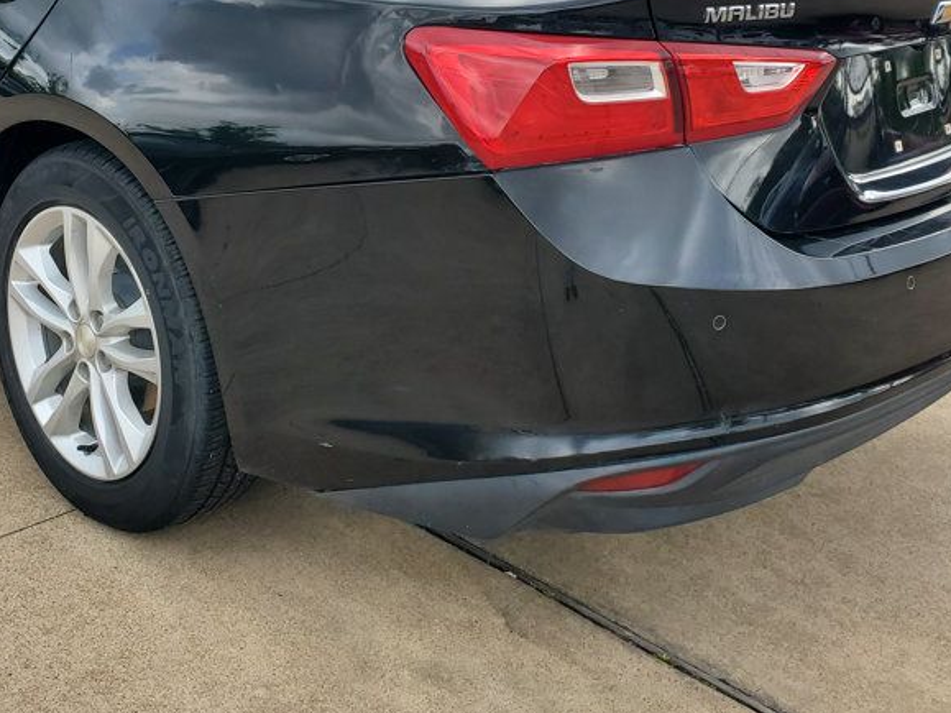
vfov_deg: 31.0
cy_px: 184
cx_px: 301
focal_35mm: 46
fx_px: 1263
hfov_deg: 40.6
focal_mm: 4.3
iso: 50
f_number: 2.4
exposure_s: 1/523
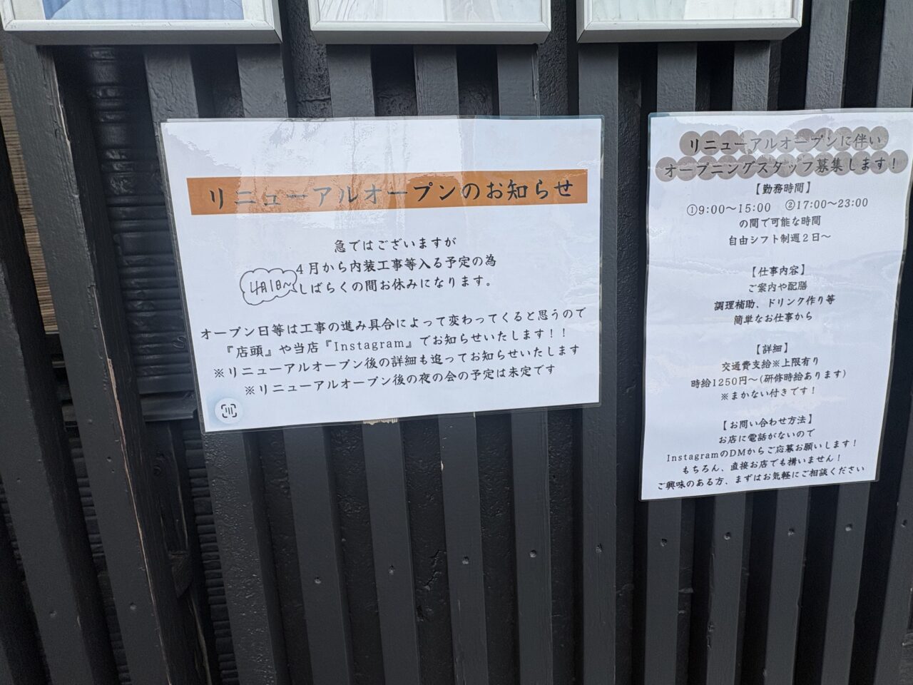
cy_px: 342
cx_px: 456
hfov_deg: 102.1
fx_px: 369
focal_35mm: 14
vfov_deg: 85.7
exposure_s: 1/488
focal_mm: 2.22
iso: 40
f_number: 2.2
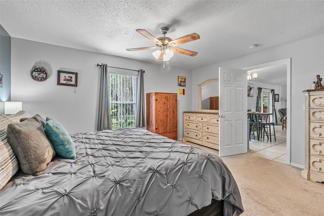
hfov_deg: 100.4
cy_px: 108
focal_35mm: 15
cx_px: 162
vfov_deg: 77.3
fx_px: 135
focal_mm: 10
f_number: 9
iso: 320
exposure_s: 1/10
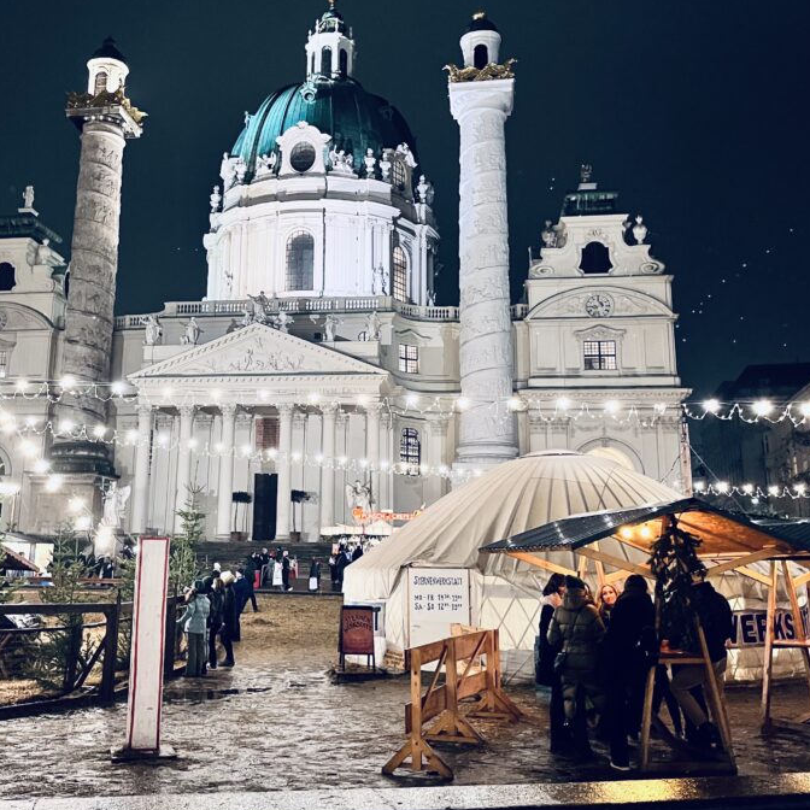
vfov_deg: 47.1
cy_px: 362
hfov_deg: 47.0
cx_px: 324
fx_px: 927
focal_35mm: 35
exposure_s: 1/33
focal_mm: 5.1
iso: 500
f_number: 1.6
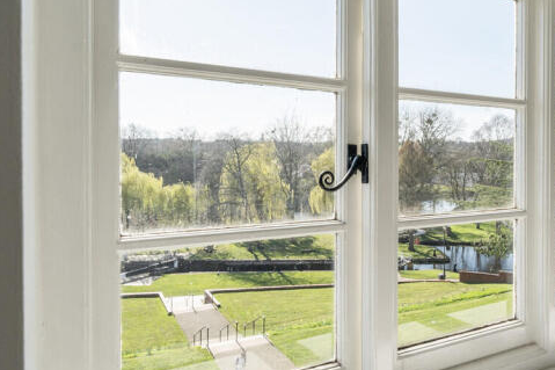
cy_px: 204
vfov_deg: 49.4
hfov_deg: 67.2
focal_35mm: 26
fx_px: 401
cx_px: 377
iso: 400
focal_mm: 13
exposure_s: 1/400
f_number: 8
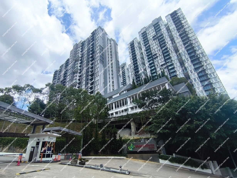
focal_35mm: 15
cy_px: 89
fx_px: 103
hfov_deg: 98.2
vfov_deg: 81.8
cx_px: 118
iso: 50
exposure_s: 1/2801
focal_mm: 1.65
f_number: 2.2
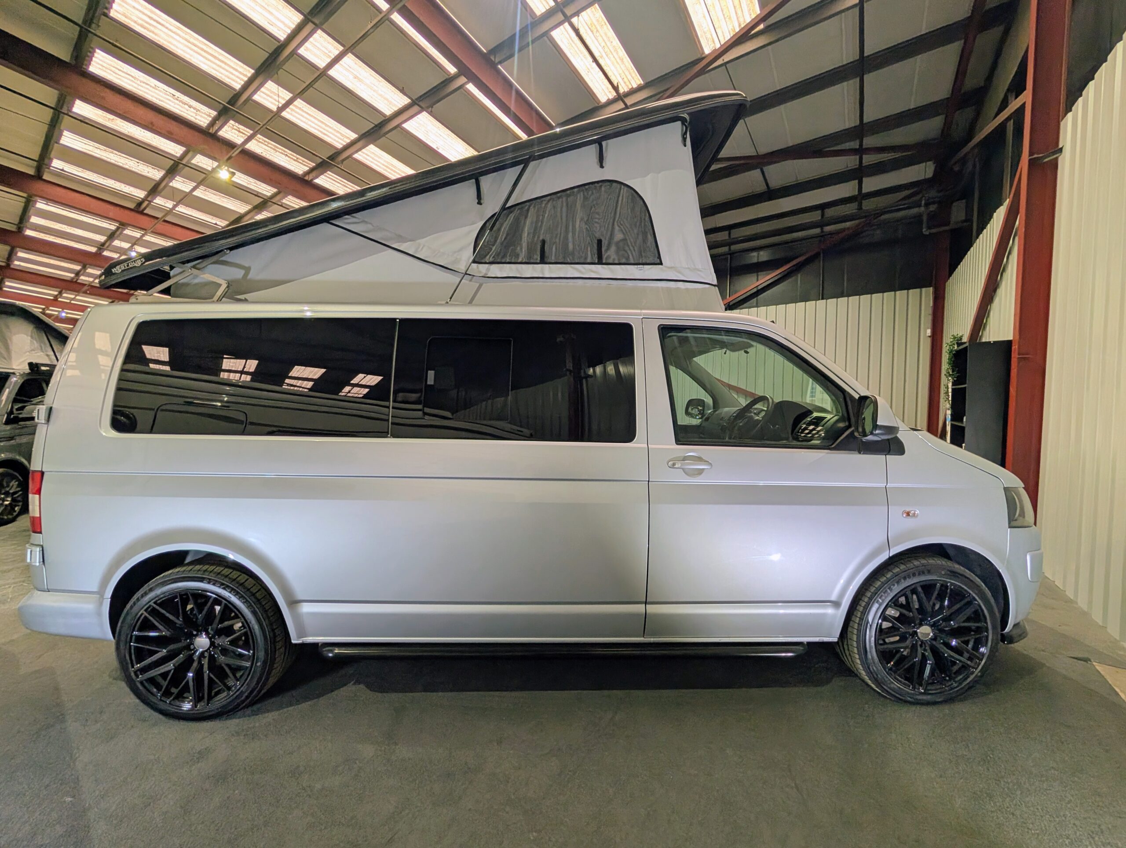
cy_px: 424
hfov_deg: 110.5
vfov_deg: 94.6
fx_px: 391
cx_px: 563
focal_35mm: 12
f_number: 1.7
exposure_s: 1/82.7
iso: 70
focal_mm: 2.02
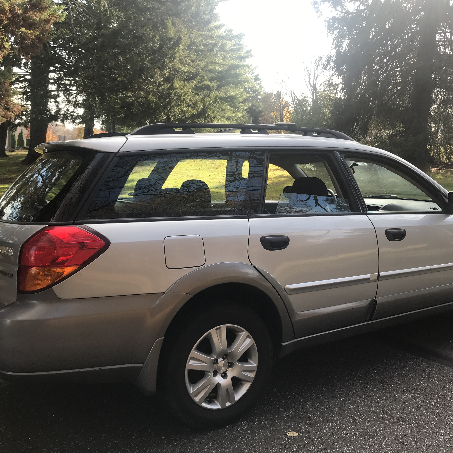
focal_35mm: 35
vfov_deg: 47.2
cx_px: 234
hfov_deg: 47.2
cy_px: 235
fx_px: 518
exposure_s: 1/411
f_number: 1.8
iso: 20
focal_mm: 3.99
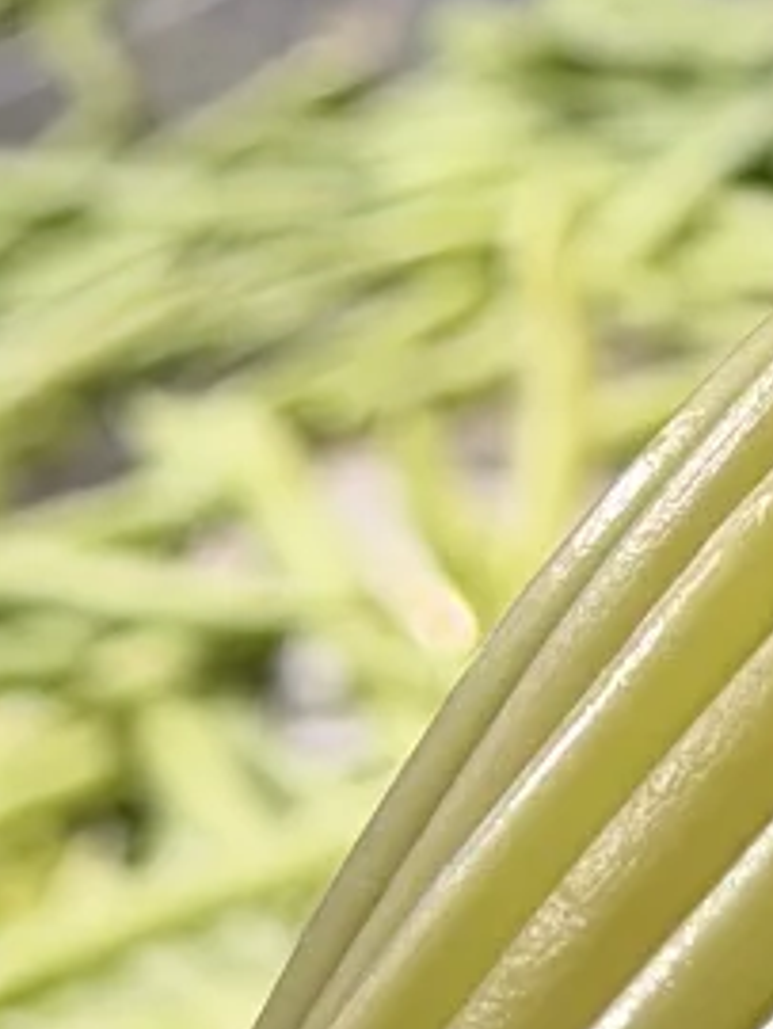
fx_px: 7610
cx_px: 1957
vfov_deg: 7.6
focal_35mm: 256
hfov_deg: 5.6
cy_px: -617
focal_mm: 6.76
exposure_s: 1/94
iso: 100
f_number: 1.78
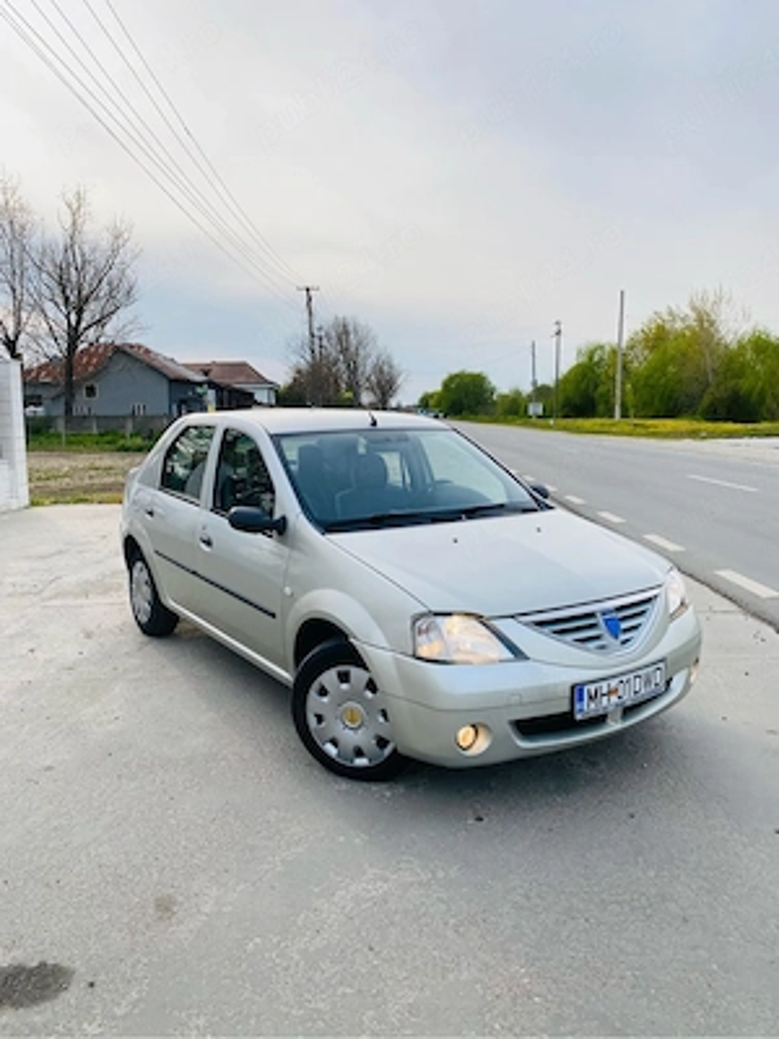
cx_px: 390
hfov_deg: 53.1
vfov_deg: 67.3
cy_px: 520
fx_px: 780
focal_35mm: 26
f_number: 1.8
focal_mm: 4.25
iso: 32
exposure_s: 1/1182
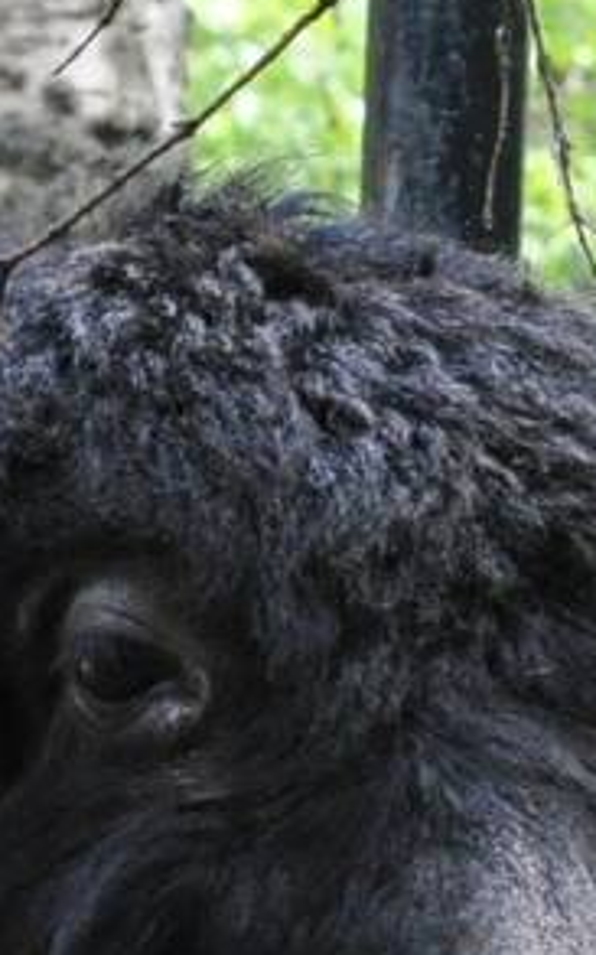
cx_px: -446
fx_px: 23817
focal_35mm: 916
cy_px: 1657
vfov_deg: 2.3
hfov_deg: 1.4
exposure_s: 1/125
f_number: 9
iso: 800
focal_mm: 110
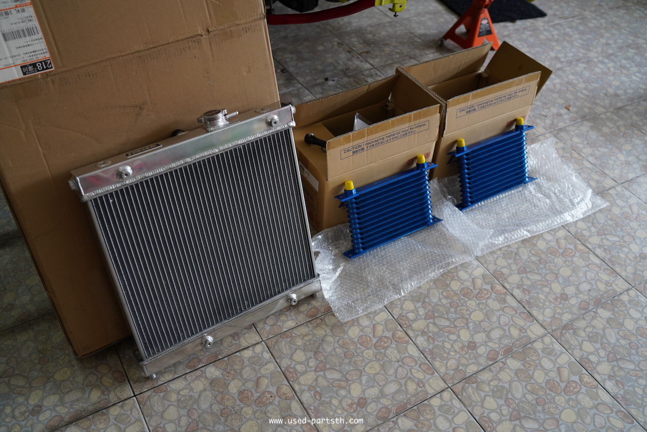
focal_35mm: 35
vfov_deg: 37.9
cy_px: 216
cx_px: 324
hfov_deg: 54.4
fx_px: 629
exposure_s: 1/40
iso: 500
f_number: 3.5
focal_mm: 35
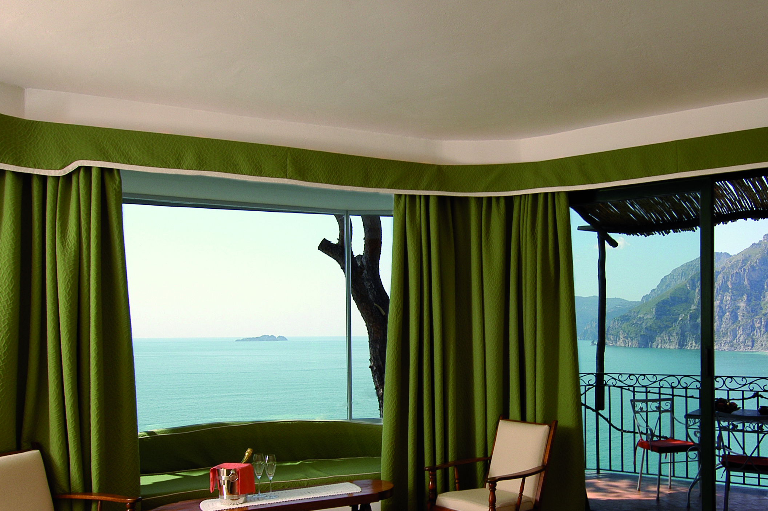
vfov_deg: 42.9
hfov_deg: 61.2
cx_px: 478
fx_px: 639
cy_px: 343
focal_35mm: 30
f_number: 14
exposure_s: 1/125
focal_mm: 14
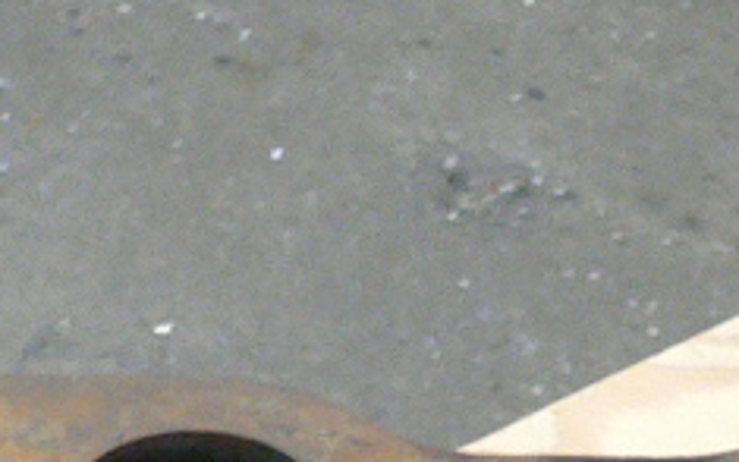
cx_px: 742
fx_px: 4069
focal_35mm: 202
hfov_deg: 10.3
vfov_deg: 6.0
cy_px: 1471
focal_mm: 5.8
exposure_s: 1/8
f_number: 2.8
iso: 200
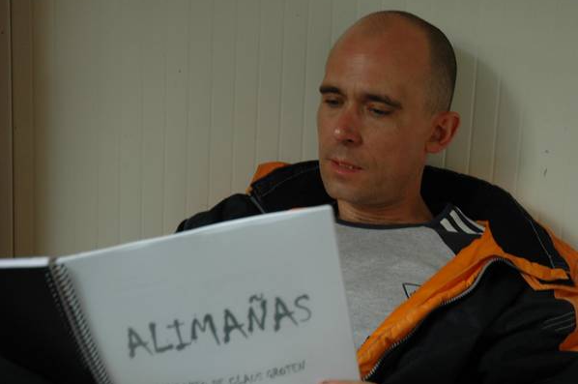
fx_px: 994
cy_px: 181
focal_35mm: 62
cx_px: 312
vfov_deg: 21.8
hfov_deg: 32.4
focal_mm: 38
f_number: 4.2
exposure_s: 1/15
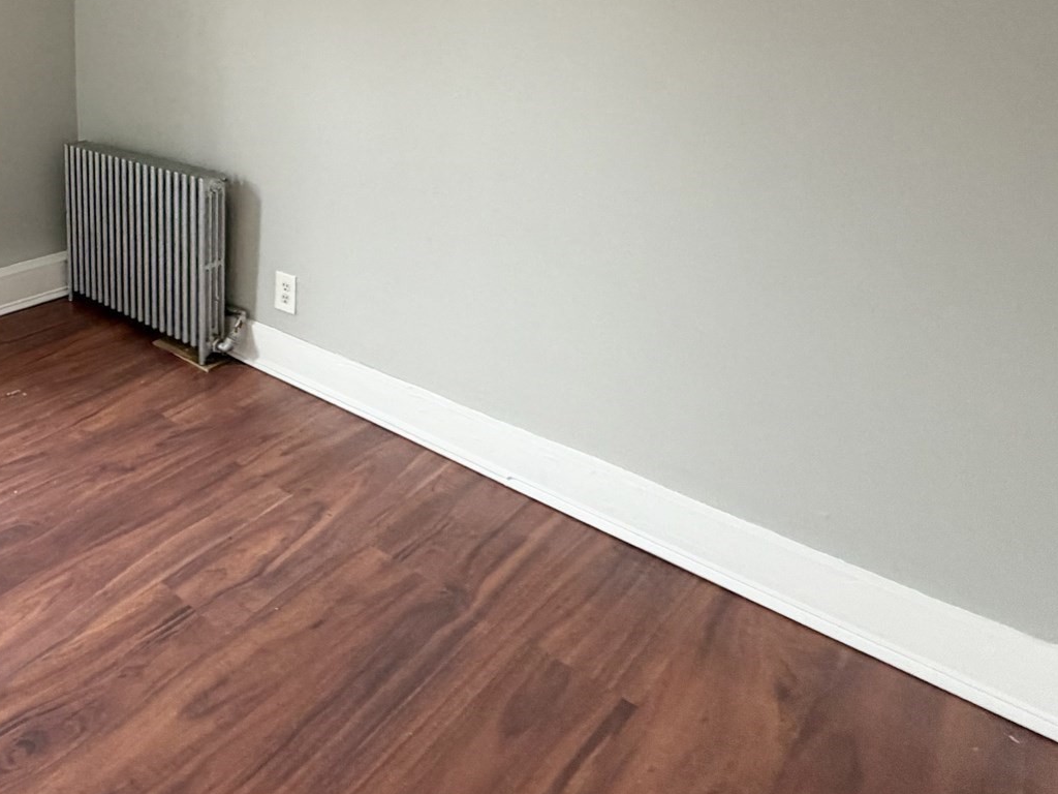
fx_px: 856
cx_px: 101
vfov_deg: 46.3
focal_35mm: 28
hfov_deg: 54.9
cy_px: 125
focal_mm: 2.22
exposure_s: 1/97
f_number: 2.2
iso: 320
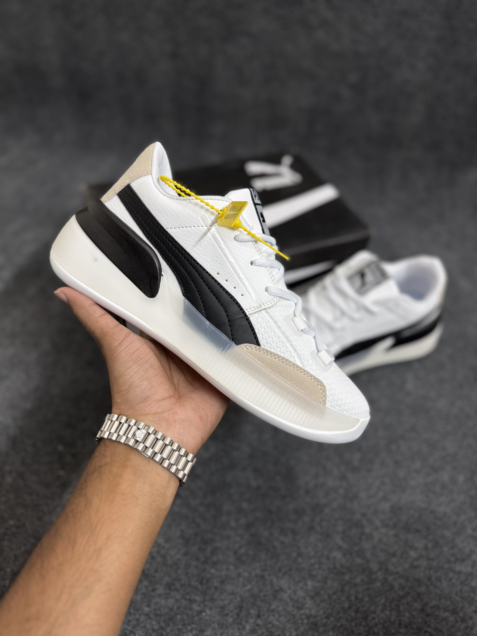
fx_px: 441
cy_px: 318
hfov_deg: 56.8
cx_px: 238
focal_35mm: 24
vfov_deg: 71.6
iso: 200
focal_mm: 6.76
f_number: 1.78
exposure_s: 1/51
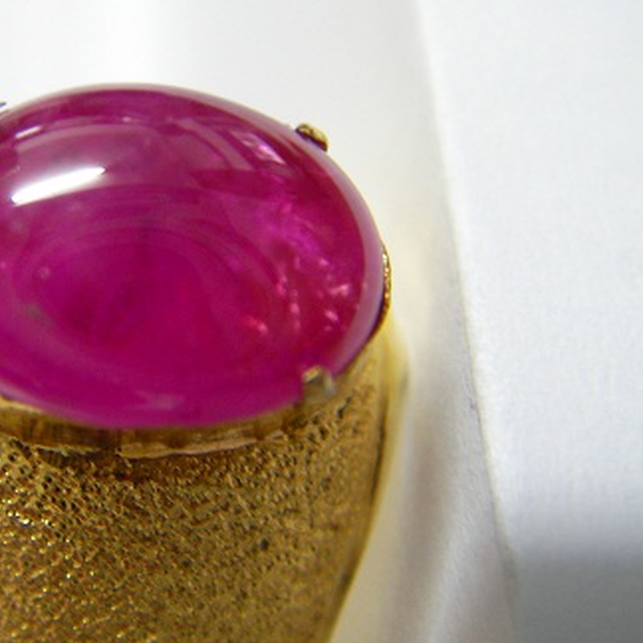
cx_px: 145
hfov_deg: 27.3
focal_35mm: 62
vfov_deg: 27.7
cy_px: 273
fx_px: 1303
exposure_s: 1/2
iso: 127
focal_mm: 7.3
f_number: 3.4
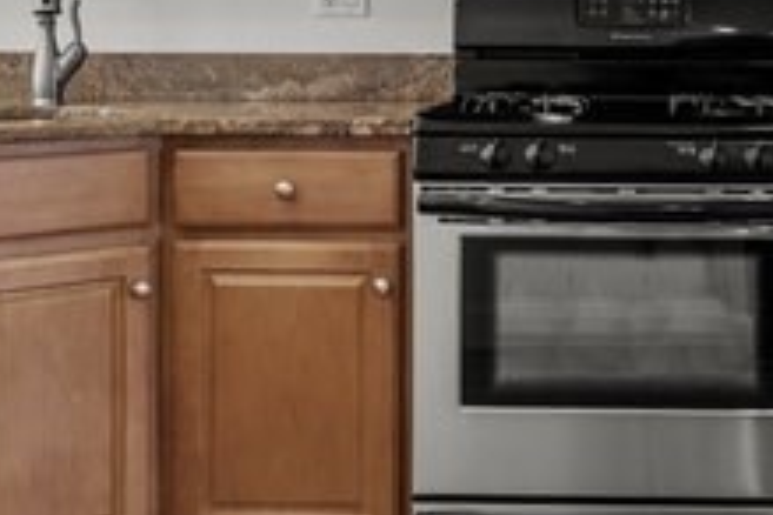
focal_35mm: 73
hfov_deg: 27.3
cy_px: -2
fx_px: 1567
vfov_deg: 18.2
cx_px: 593
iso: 200
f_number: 8
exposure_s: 1/3
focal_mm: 16
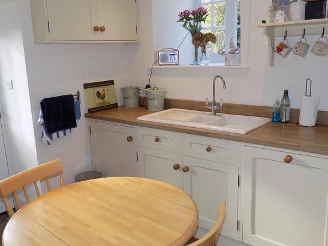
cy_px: 128
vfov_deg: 44.1
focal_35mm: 32
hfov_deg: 56.8
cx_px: 162
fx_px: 303
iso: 100
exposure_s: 1/30
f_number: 3.3
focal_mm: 5.3
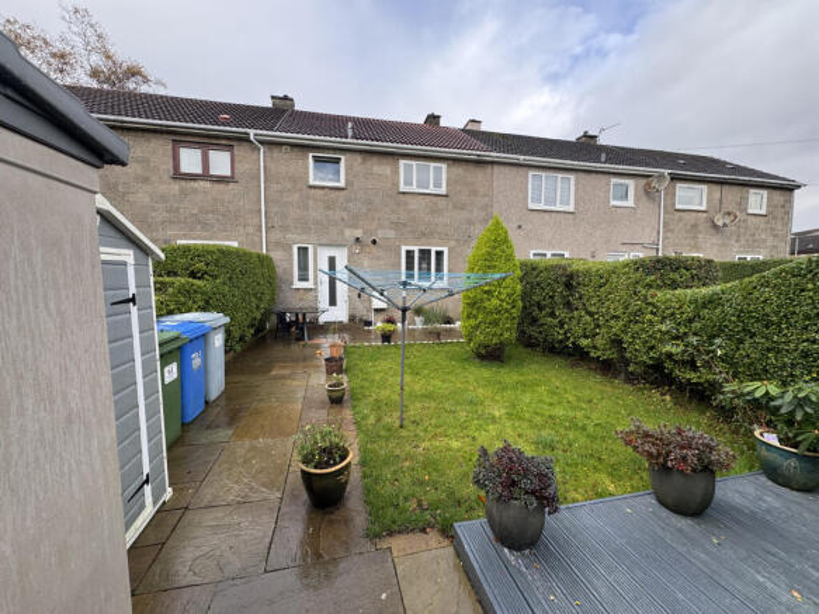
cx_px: 410
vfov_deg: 85.7
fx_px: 331
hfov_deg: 102.1
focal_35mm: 14
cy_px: 307
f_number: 2.2
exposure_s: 1/223
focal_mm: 2.22
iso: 40
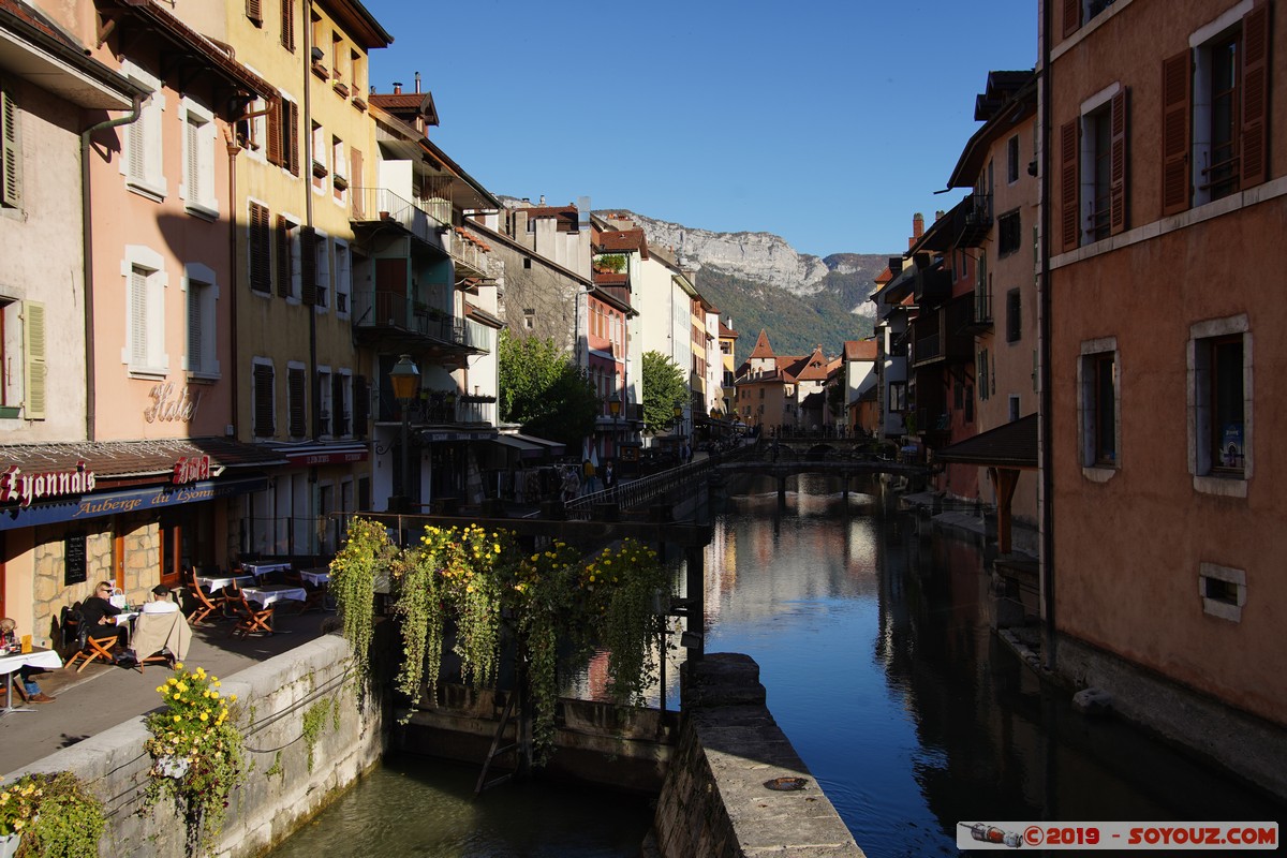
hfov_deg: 55.8
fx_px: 1215
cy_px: 429
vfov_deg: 38.9
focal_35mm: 34
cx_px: 644
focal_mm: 34
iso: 100
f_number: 8
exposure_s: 1/320
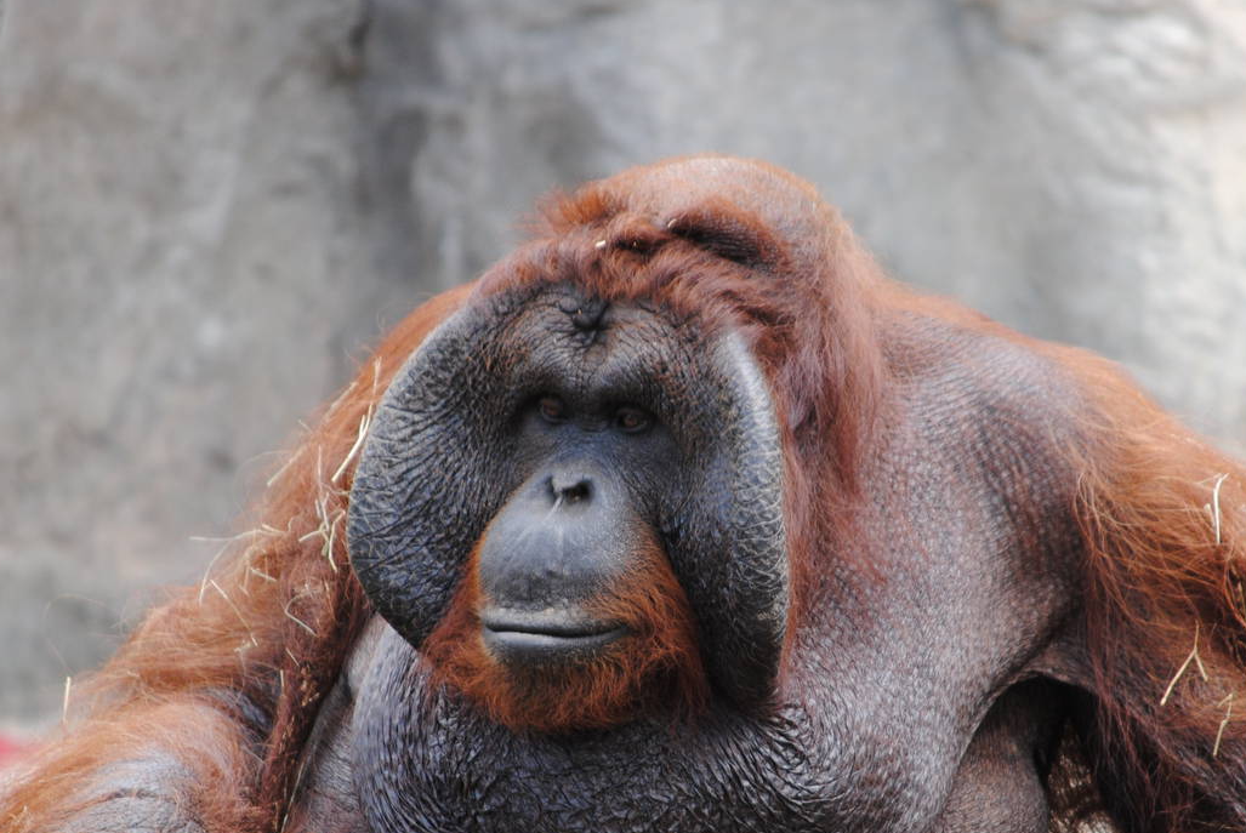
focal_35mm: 631
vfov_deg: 2.2
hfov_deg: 3.3
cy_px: 637
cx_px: 699
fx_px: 21861
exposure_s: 1/60
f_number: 5.6
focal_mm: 270
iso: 200
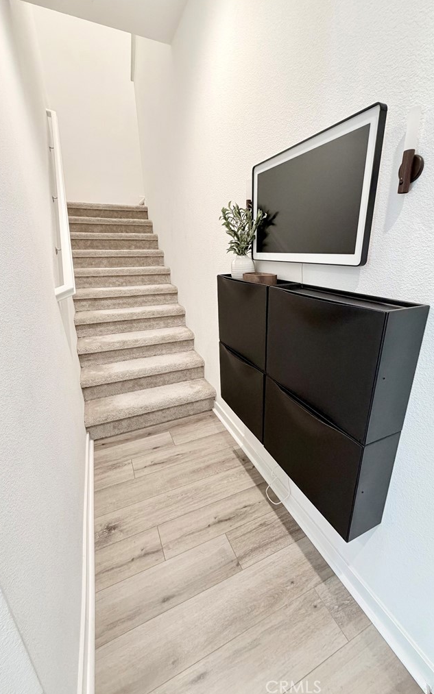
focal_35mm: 15
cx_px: 232
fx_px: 284
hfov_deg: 74.7
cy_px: 346
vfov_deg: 101.5
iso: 320
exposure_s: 1/120
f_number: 2.2
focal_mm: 2.22
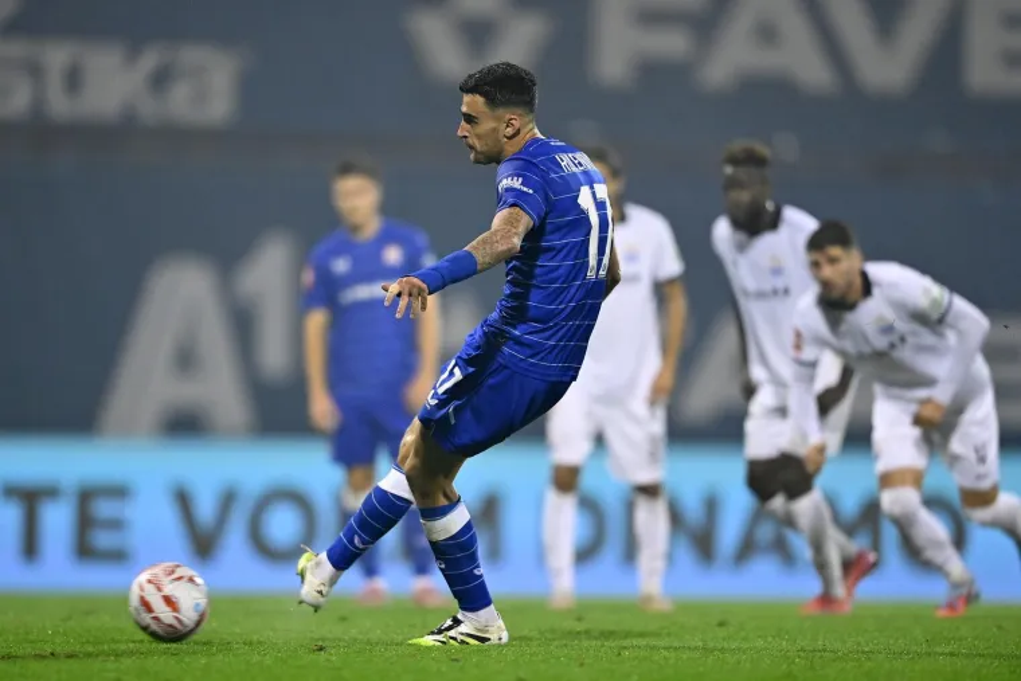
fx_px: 11346
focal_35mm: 400
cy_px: 340
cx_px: 510
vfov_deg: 3.4
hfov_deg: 5.2
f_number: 2.8
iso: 5000
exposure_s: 1/2000
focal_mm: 400
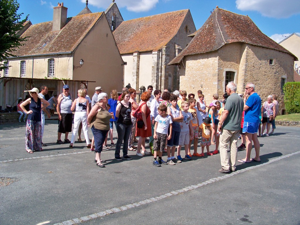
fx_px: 286
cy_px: 112
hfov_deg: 55.4
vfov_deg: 42.9
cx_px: 150
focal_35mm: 33
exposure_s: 1/800
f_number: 4
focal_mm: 5.85
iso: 100
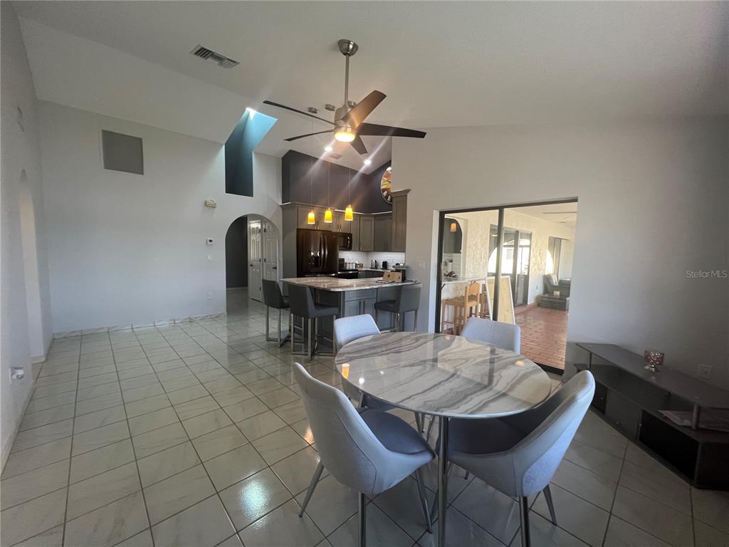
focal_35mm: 13
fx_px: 274
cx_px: 364
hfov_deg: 106.2
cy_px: 274
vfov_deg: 89.9
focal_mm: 1.57
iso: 125
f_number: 1.8
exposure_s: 1/60
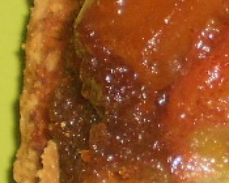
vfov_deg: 6.0
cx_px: 342
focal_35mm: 257
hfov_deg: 7.4
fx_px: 1742
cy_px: -84
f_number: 3.1
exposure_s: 1/30
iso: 125
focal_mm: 6.3
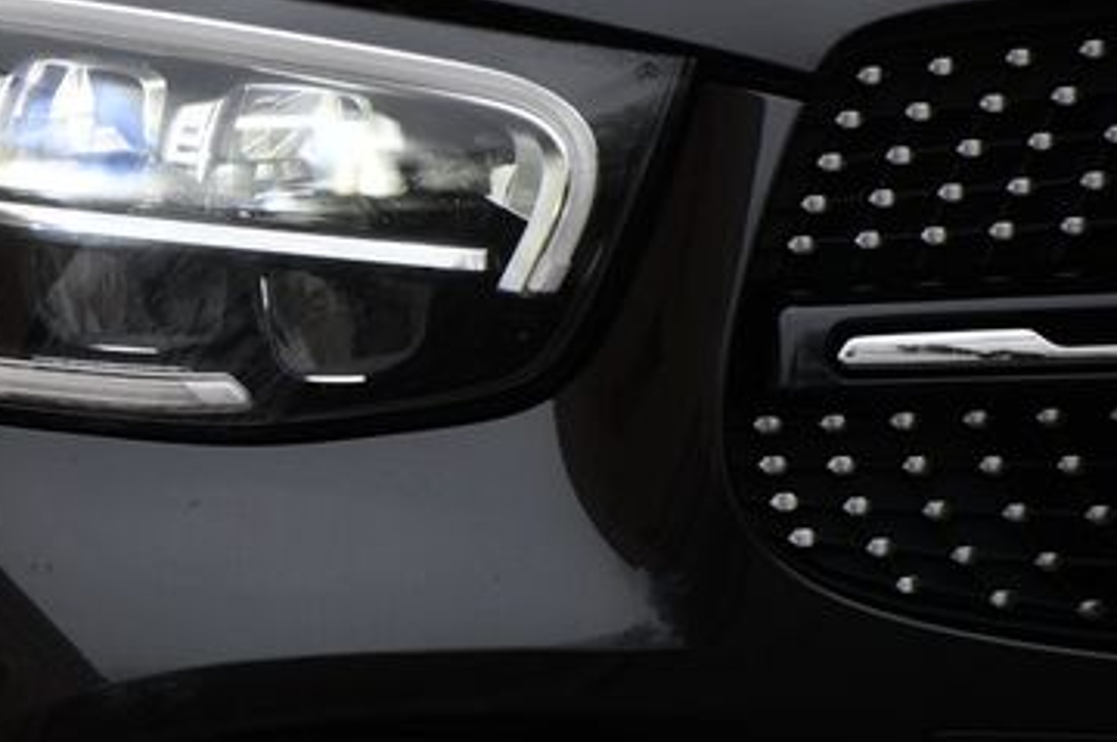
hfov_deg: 5.0
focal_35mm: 413
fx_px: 12797
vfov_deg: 3.3
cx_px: 177
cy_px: 214
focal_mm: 155
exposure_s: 1/500
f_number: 5.6
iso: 200
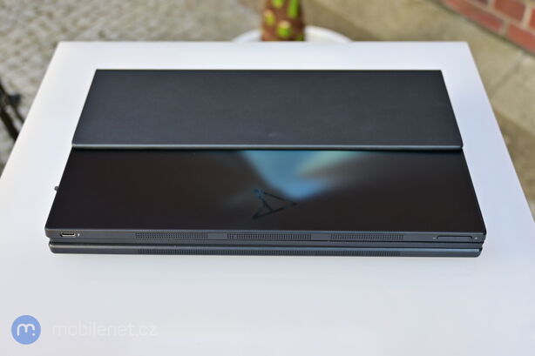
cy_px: 178
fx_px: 702
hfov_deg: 41.7
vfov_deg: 28.5
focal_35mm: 47
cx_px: 268
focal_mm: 31.5
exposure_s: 1/80
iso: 100
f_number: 5
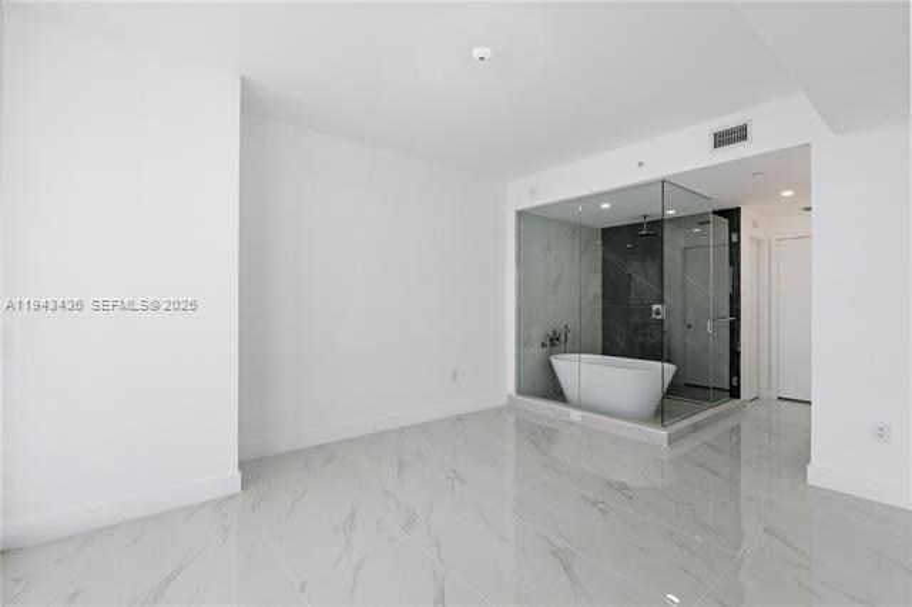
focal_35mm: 16
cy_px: 304
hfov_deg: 96.8
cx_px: 456
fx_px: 405
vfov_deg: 73.7
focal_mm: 16
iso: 400
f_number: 8
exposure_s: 1/13
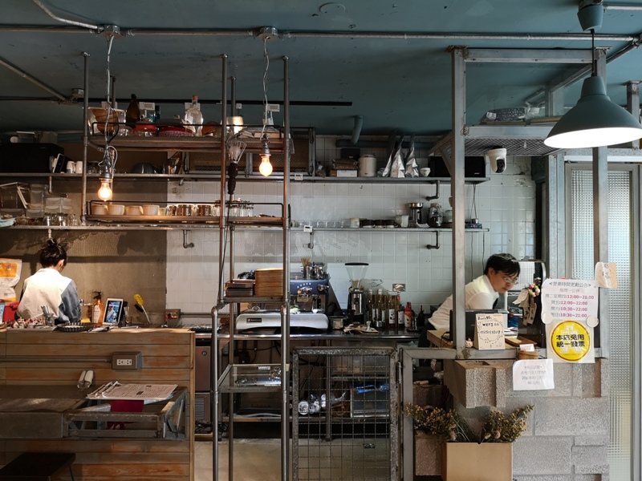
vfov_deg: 51.4
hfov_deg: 65.3
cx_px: 321
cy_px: 240
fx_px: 501
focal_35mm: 27
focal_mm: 3.95
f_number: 1.8
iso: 320
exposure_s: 1/30
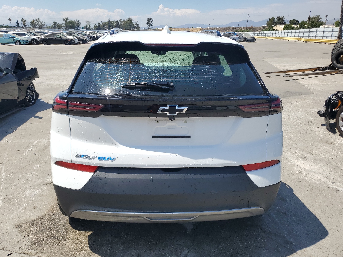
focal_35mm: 26
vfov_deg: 53.1
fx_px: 258
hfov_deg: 67.3
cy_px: 128
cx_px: 172
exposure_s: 1/3333
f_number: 1.5
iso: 50
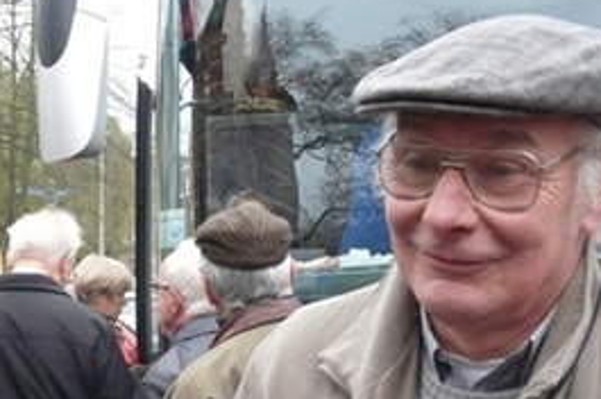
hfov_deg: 30.3
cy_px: 406
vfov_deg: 19.9
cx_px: 188
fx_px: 1100
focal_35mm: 66
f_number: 2.8
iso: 400
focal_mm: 4.6
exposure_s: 1/30
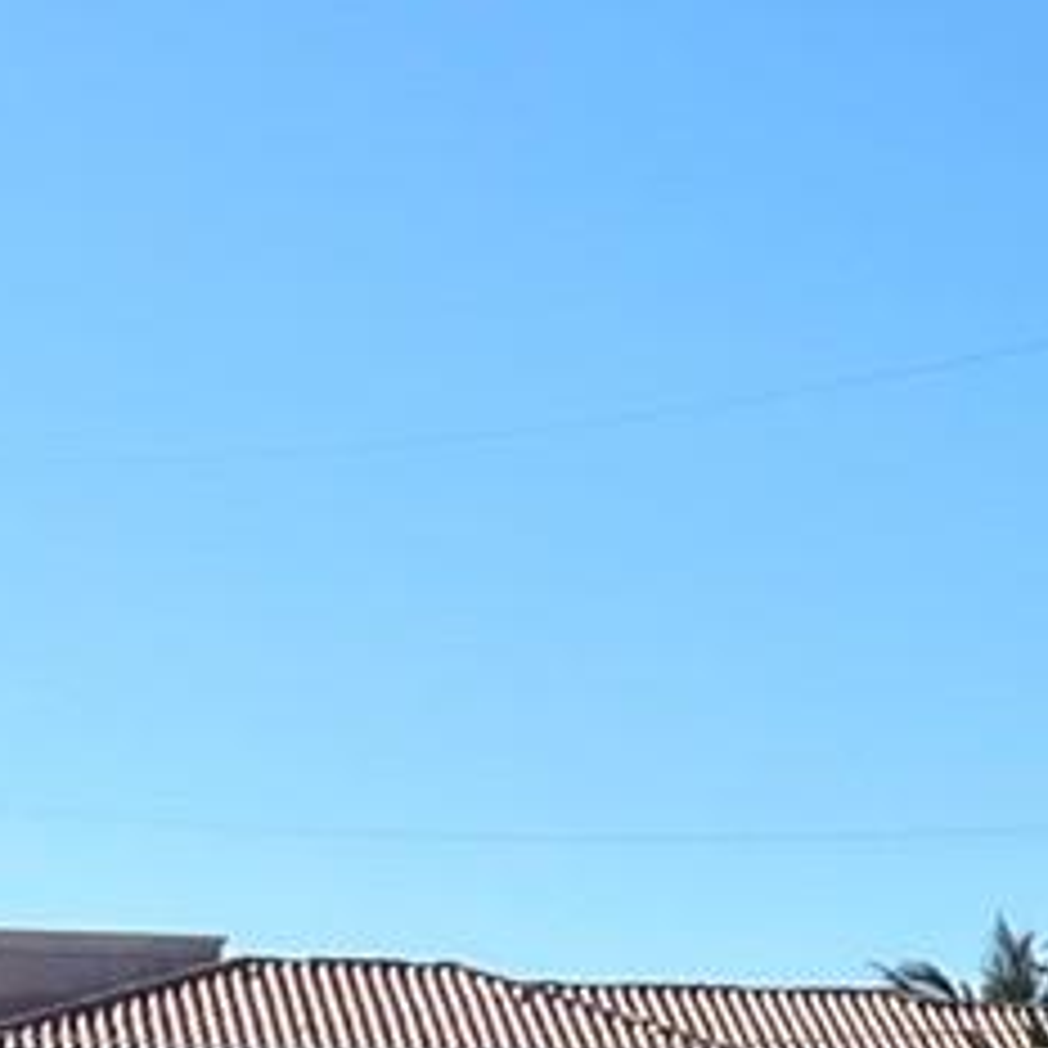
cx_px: 3140
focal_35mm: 158
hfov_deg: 9.0
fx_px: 5412
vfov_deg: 10.9
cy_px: 1255
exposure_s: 1/3876
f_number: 1.6
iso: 50
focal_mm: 5.1
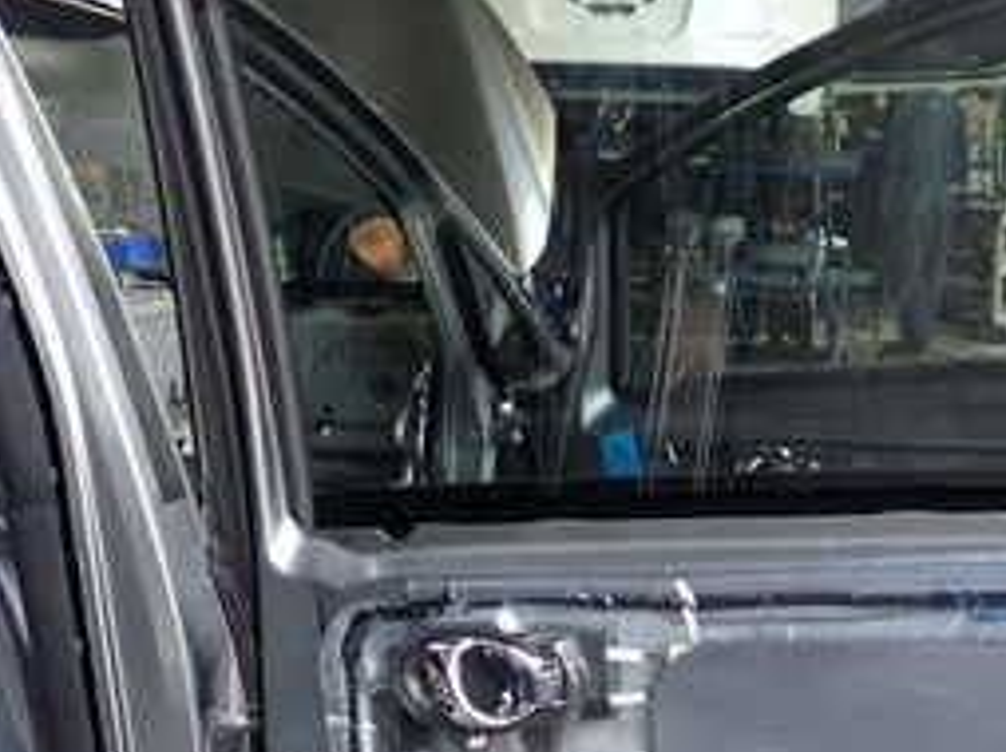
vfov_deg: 20.4
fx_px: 2061
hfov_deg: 27.1
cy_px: 629
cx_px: 741
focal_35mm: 71
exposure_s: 1/40
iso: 250
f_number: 2.3
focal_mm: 5.4
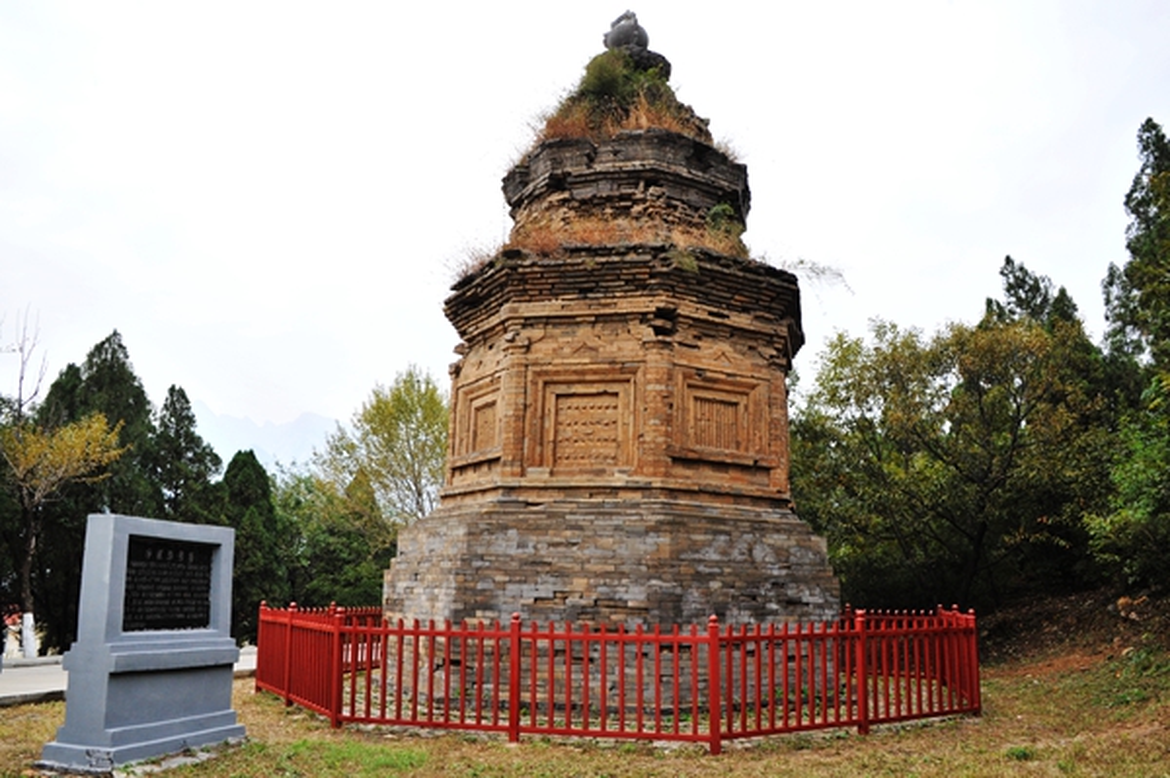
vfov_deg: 46.3
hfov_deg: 65.5
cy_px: 389
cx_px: 585
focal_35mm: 28
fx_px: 909
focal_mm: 28
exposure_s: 1/500
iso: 1250
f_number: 11
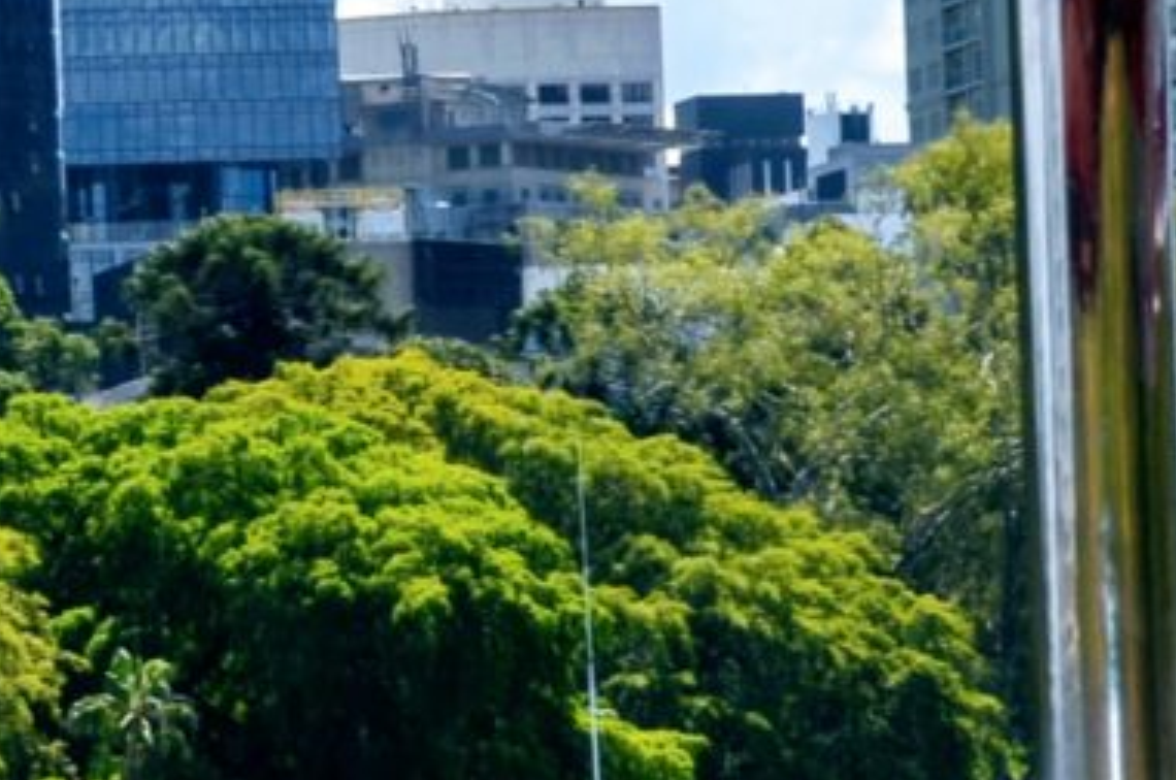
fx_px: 11861
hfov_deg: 5.7
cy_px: 604
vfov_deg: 3.8
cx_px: 99
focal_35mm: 364
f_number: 10
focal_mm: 45
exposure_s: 1/200
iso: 100
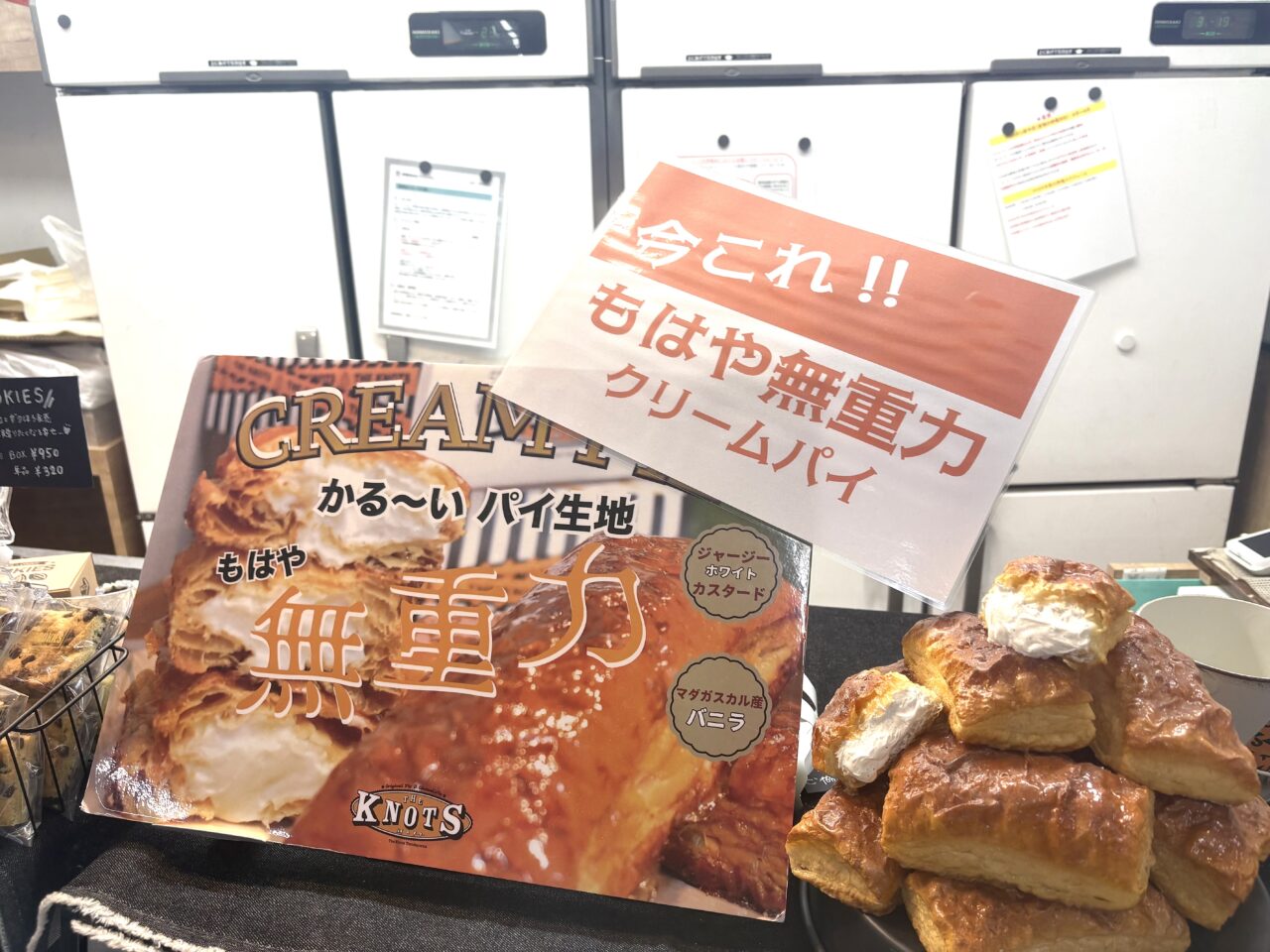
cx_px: 635
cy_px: 476
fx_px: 954
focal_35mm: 26
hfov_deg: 67.3
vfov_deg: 53.1
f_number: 1.6
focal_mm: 5.96
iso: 50
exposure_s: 1/144
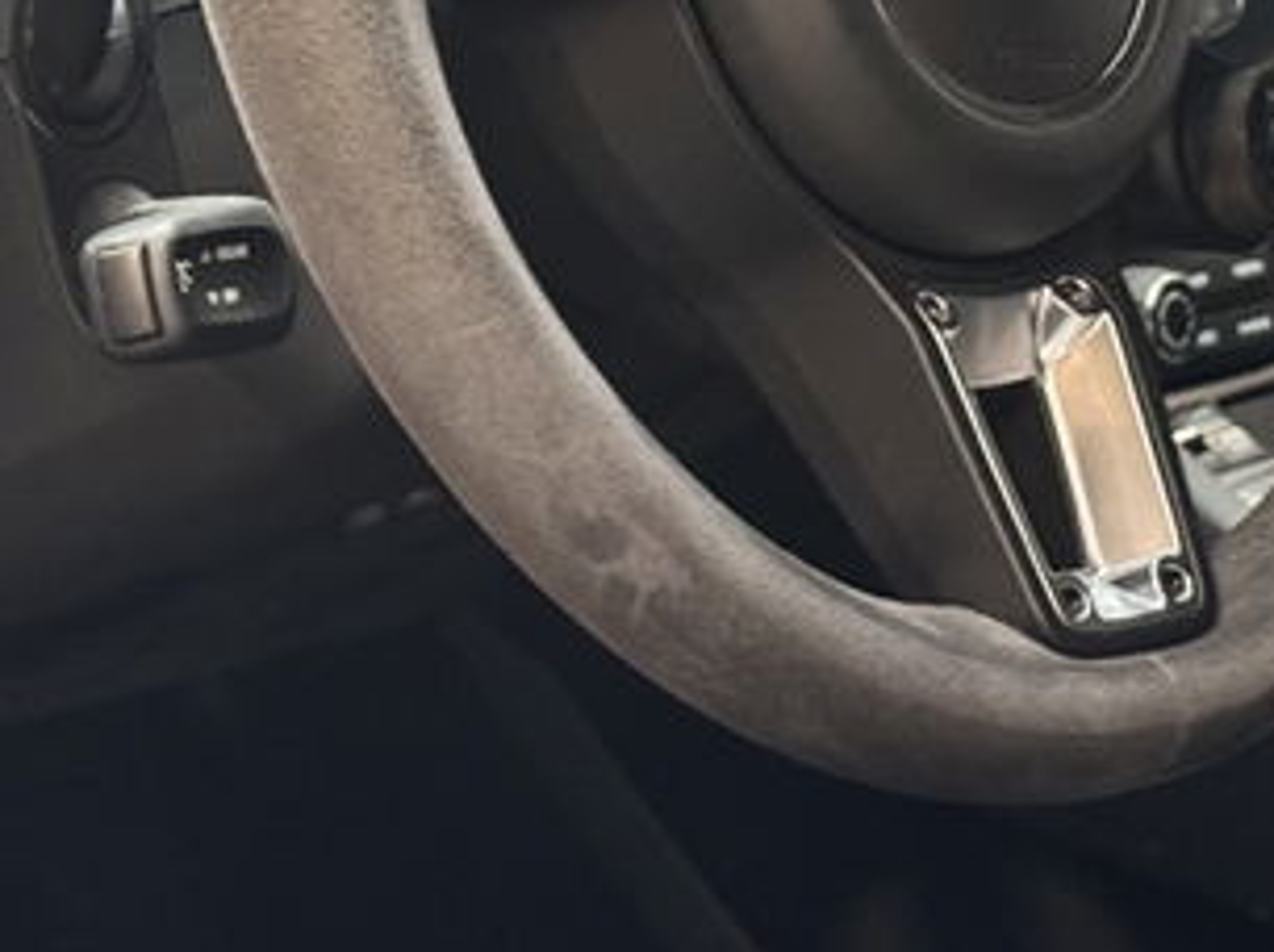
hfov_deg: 16.2
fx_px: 4448
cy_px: -175
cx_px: 1002
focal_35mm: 121
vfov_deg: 12.0
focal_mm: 6.76
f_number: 1.78
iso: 500
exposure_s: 1/25
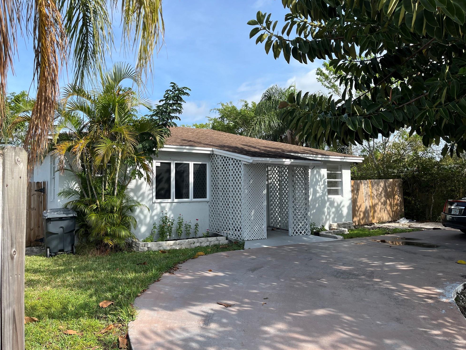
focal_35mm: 27
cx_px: 225
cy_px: 173
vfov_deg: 51.4
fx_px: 363
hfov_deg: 65.3
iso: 50
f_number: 1.6
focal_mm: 5.1
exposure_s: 1/2268
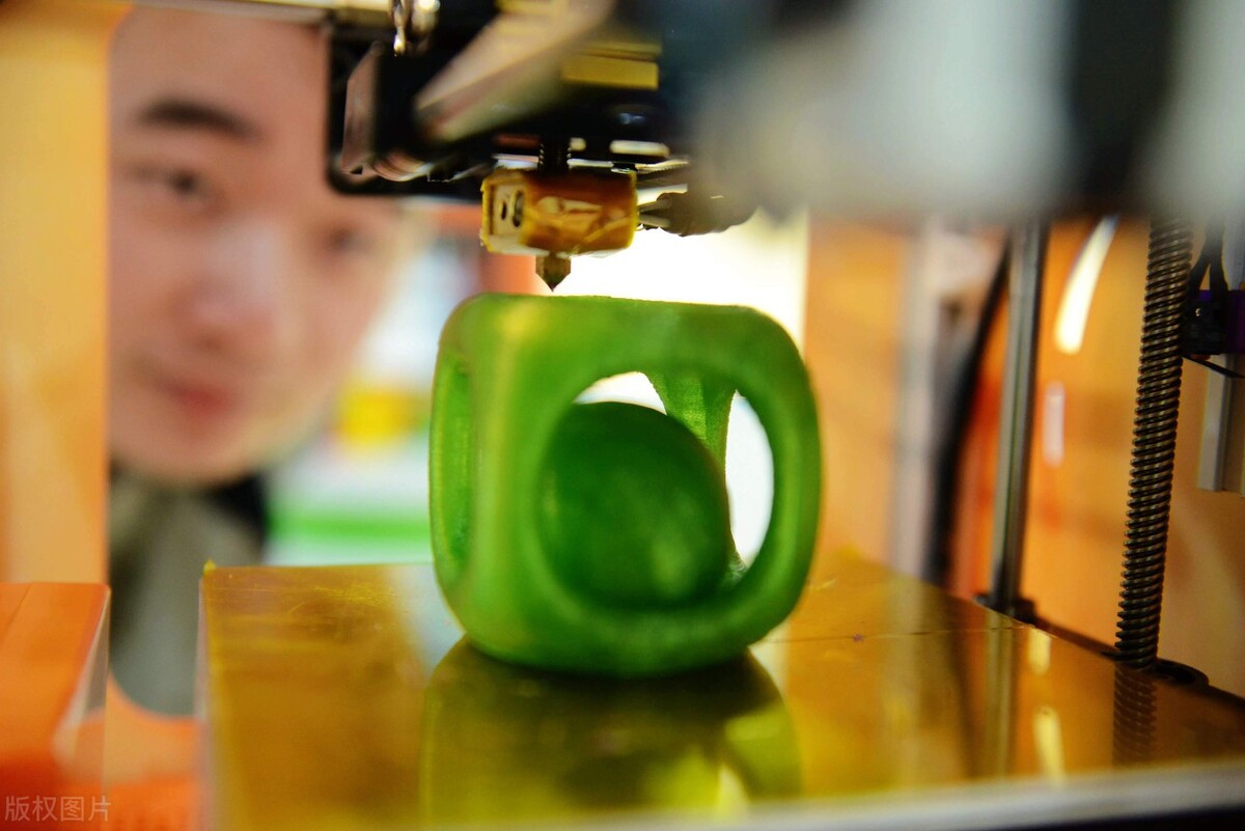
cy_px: 416
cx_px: 622
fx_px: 1384
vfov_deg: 33.4
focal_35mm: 40
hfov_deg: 48.4
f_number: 2.8
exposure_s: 1/125
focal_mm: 40
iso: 2000
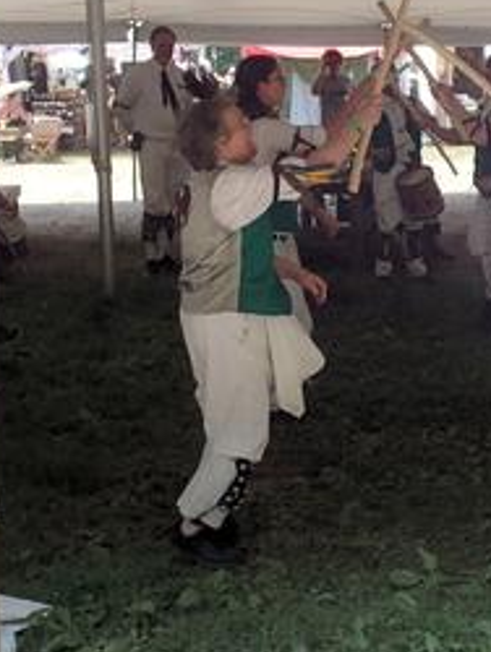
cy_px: 342
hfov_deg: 26.8
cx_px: 363
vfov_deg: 35.5
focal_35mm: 54
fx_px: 1020
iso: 100
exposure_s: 1/320
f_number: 3.2
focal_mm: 5.5
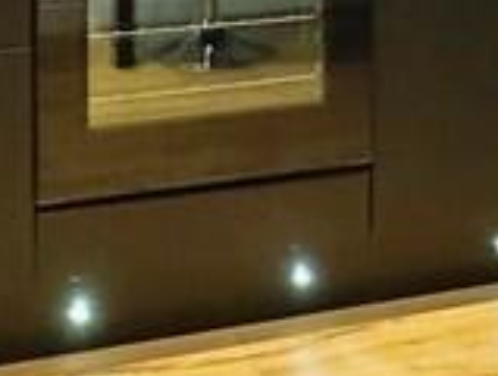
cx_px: 185
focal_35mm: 90
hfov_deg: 21.7
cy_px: -381
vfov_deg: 13.9
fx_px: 1298
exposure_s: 1/50
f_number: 2.2
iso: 1000
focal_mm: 2.22
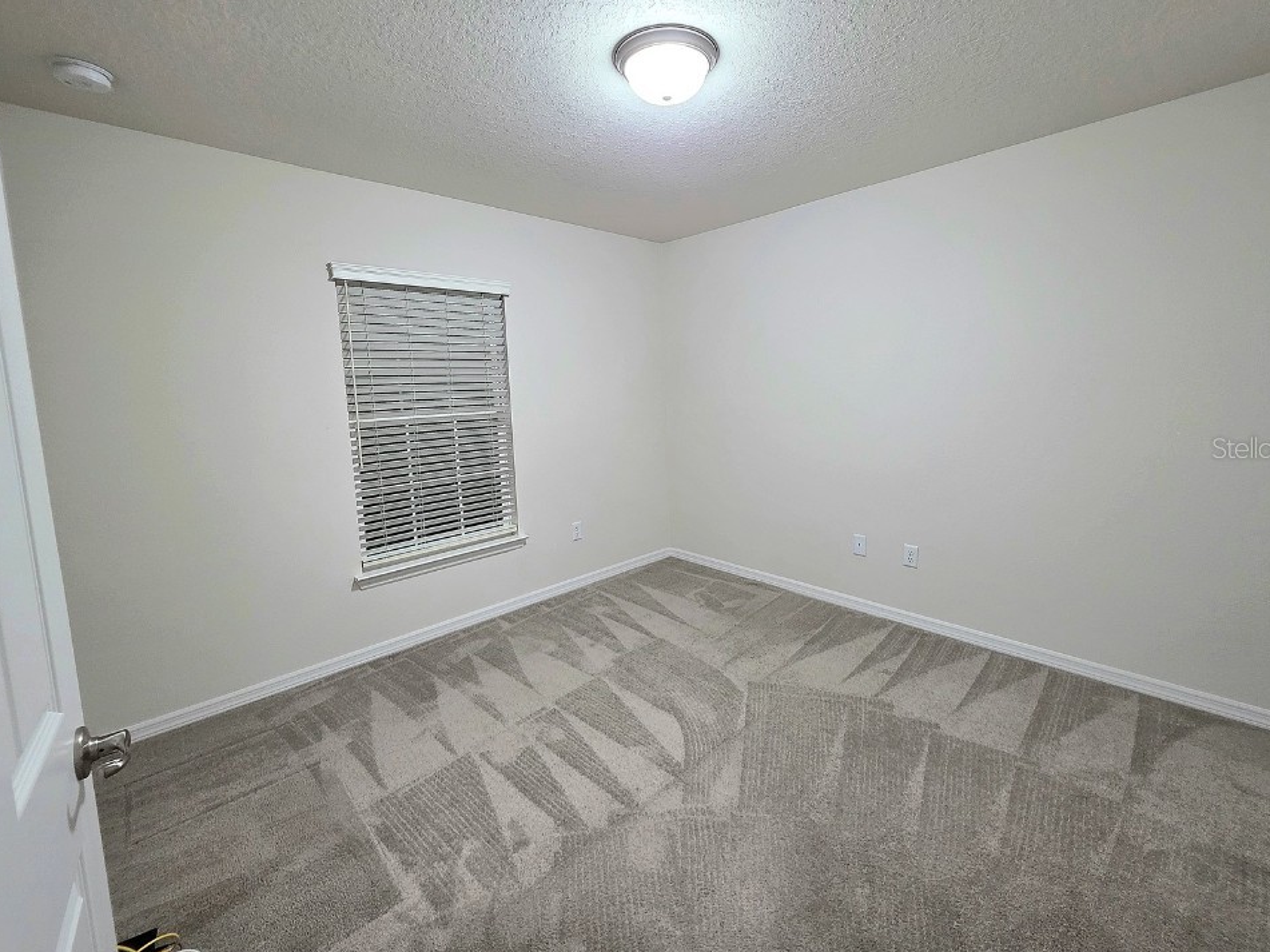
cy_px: 447
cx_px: 654
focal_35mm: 14
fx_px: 514
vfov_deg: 85.6
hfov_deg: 102.0
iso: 160
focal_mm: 2.2
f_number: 1.9
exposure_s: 1/60.2
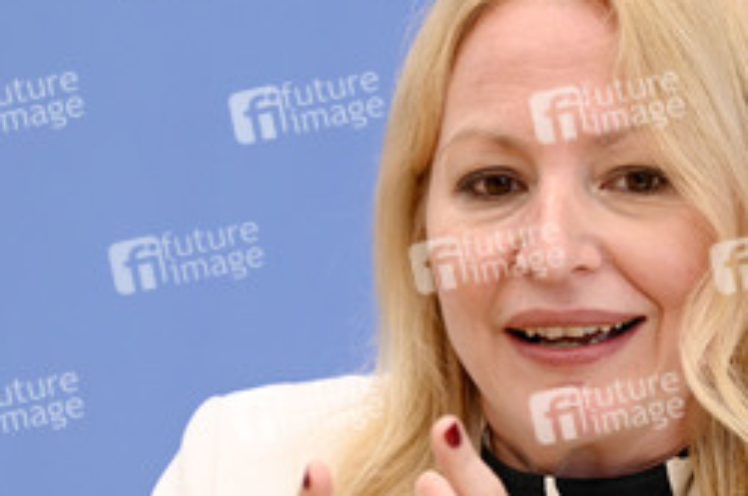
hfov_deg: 7.6
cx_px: 527
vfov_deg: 5.0
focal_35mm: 272
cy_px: 334
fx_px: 5641
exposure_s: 1/640
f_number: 5
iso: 3200
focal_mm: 150
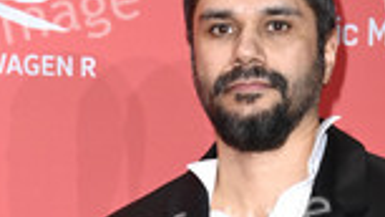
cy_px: 384
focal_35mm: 274
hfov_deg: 7.9
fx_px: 2797
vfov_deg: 4.4
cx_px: 284
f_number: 5.6
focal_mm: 100
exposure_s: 1/250
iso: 1000
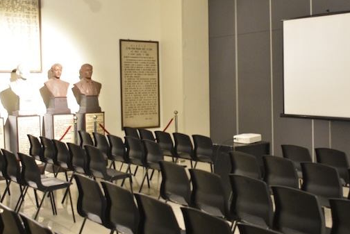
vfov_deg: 27.6
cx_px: 237
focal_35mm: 49
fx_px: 477
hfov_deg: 39.8
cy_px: 112
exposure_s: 1/80
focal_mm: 22
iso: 4000
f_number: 4.5
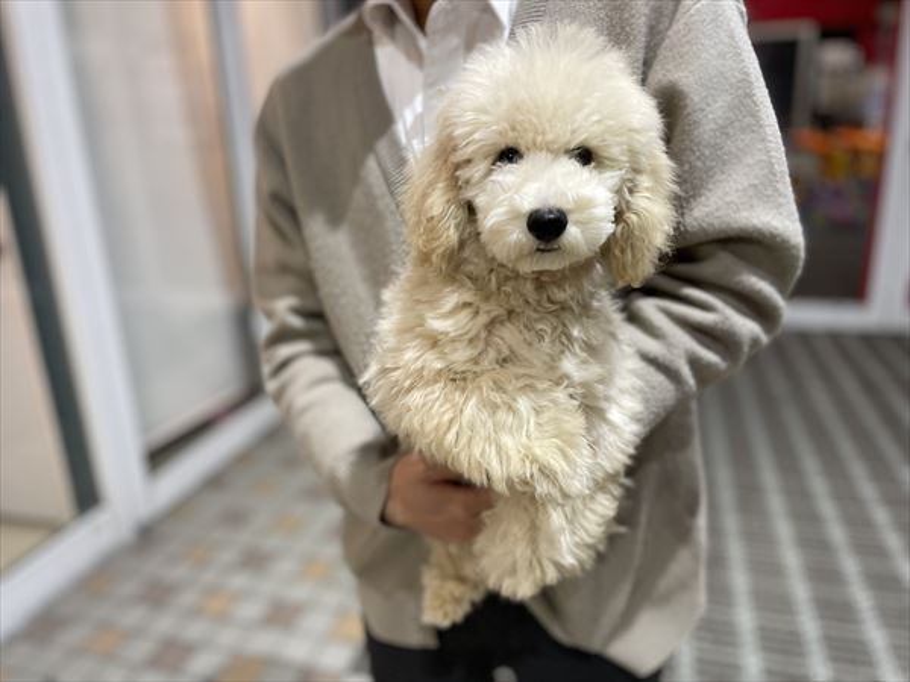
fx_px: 683
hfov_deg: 67.3
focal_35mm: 26
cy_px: 341
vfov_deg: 53.1
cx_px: 455
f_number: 1.6
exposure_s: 1/50
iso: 100
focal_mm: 4.2
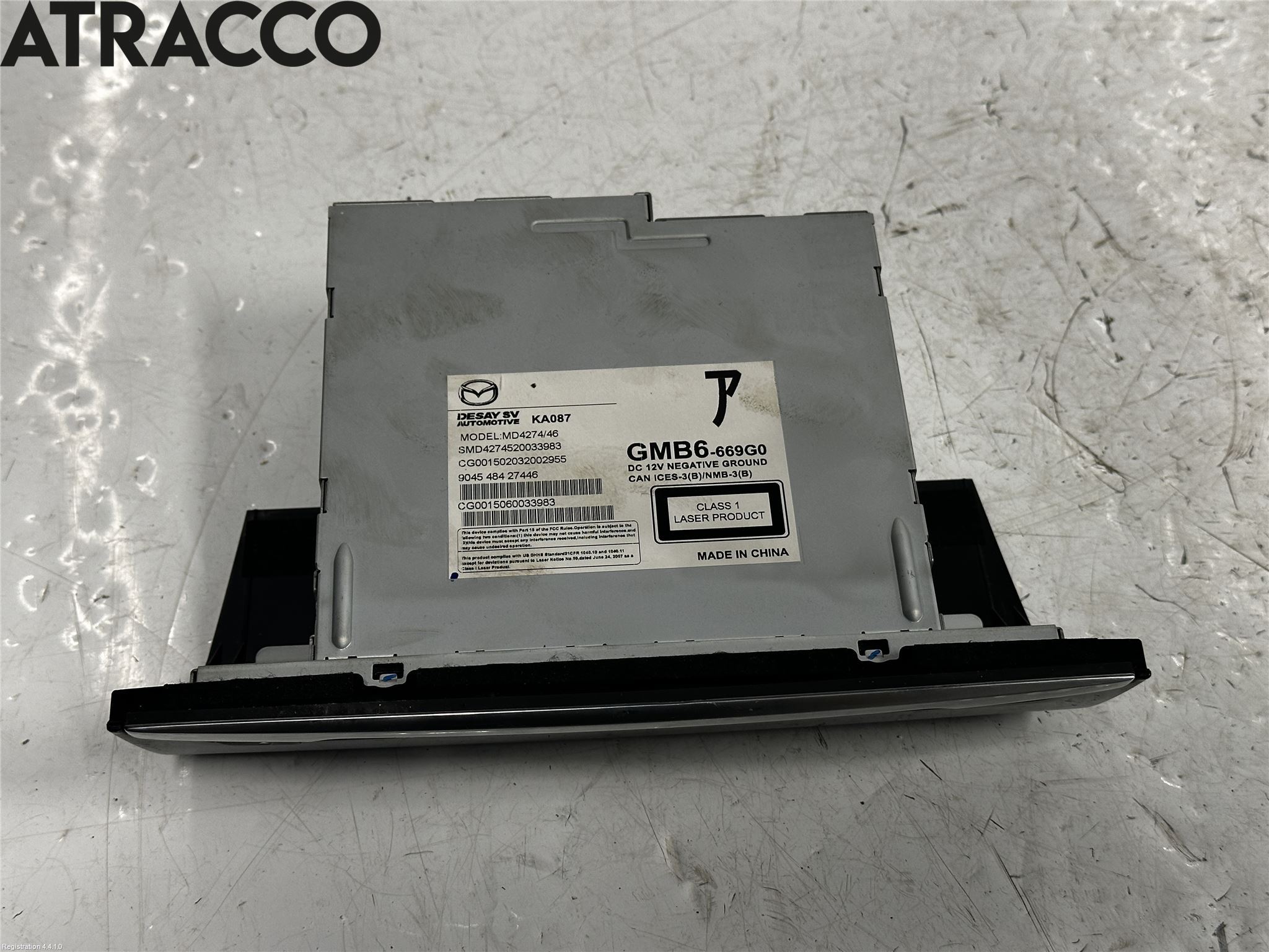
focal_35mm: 48
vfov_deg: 30.3
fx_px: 1760
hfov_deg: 39.7
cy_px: 476
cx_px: 634
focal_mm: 6.86
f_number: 1.78
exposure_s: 1/50
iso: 80
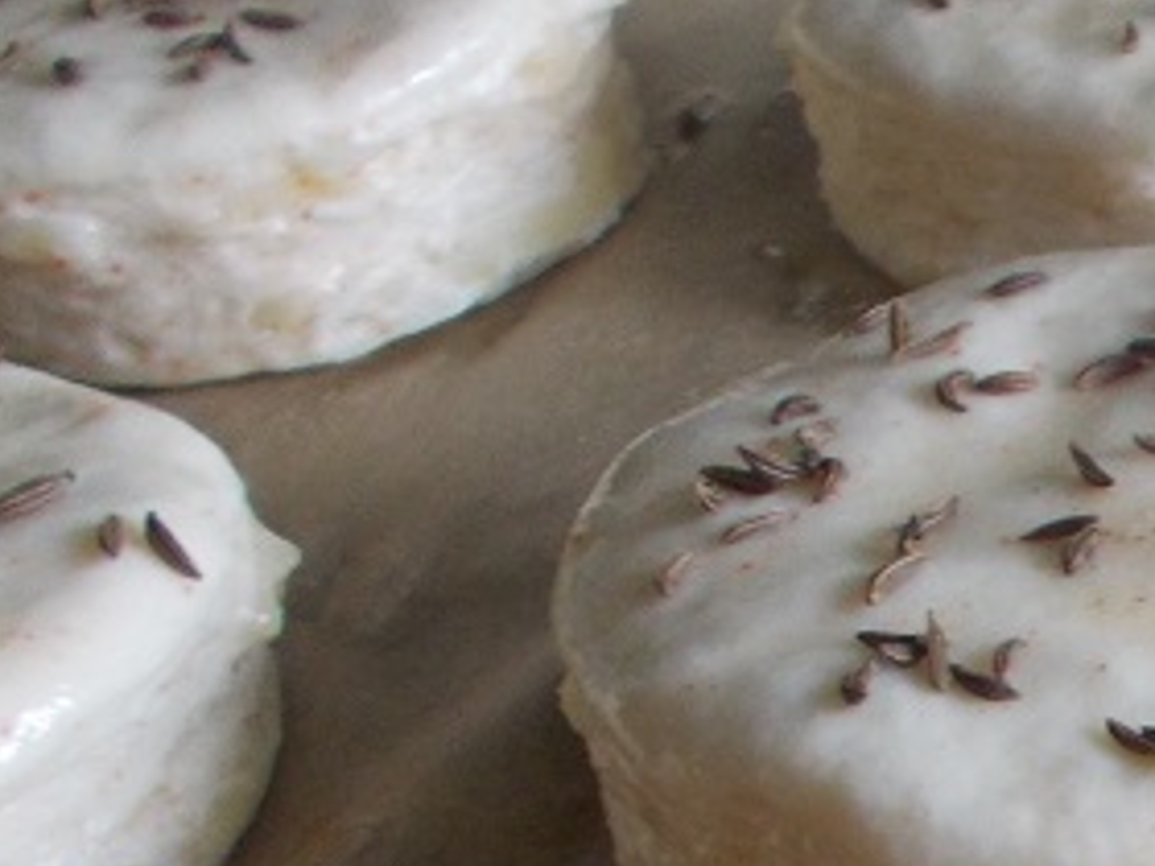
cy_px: 1113
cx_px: 1700
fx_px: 3170
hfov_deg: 18.5
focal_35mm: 95
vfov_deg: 14.9
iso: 200
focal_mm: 4.6
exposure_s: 1/25
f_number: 3.2
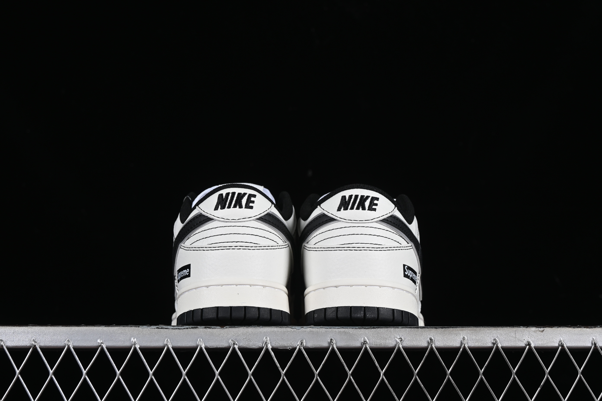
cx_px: 301
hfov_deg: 27.0
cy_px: 200
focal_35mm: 75
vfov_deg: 18.2
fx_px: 1254
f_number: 8
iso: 160
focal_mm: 50
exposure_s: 1/80
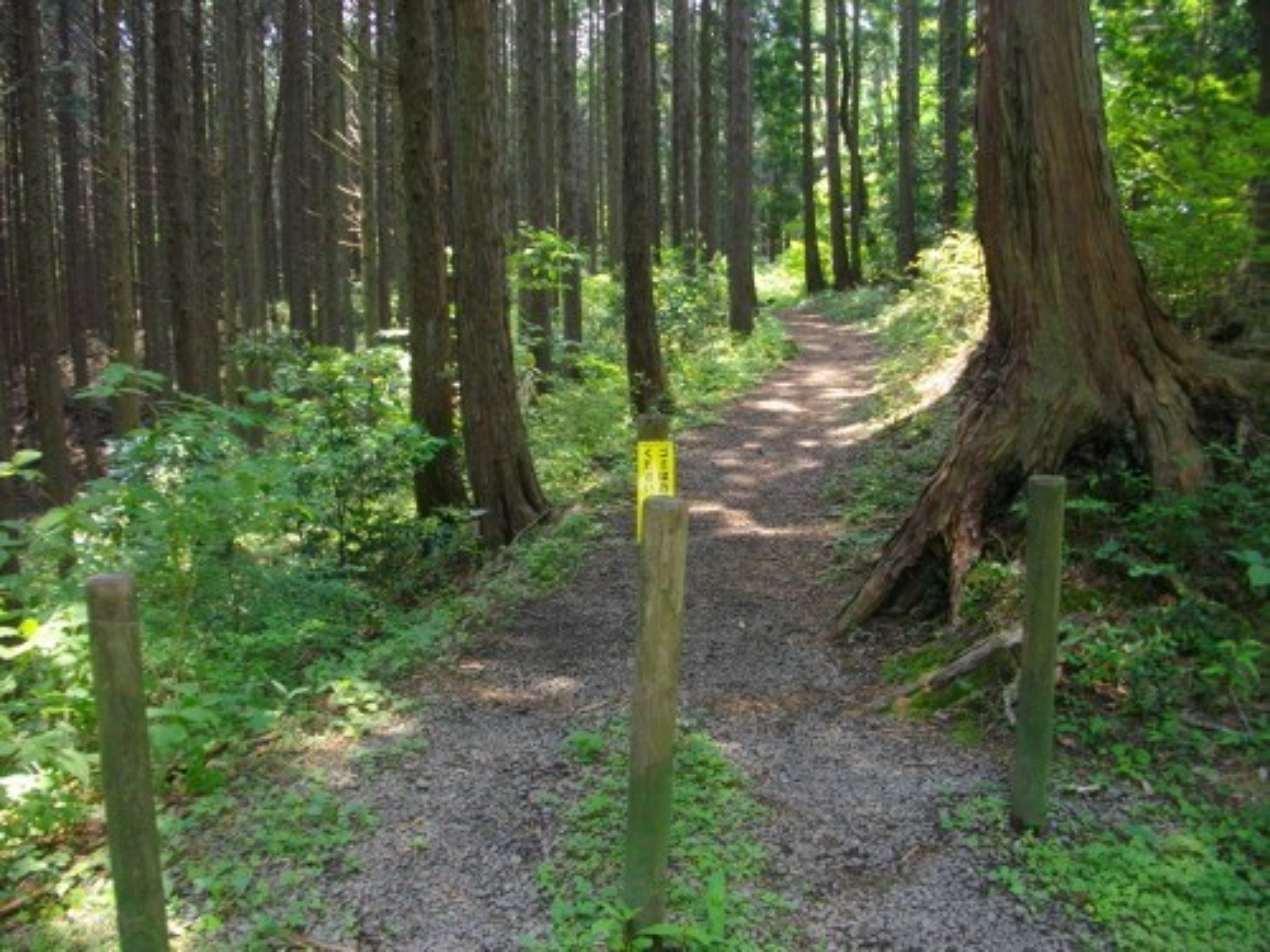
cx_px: 635
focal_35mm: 32
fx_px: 1174
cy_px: 476
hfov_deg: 56.8
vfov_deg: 44.2
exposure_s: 1/100
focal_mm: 5.7
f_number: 2.9
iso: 230
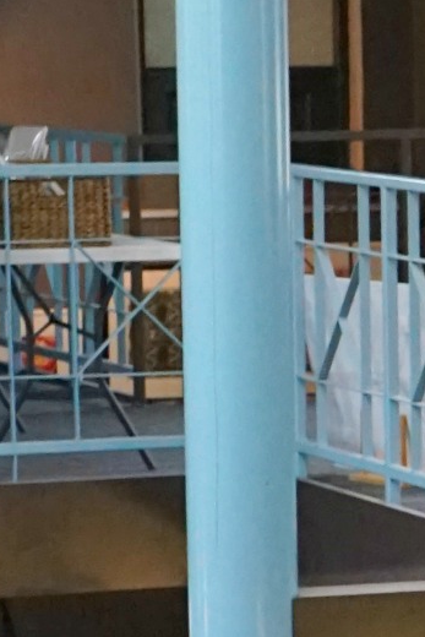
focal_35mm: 255
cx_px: 1029
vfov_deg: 8.0
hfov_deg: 5.2
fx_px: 4512
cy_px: 614
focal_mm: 40
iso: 4000
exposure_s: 1/160
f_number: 4.5
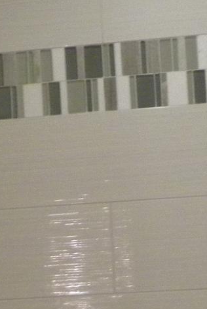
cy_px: 427
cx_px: -113
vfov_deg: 16.3
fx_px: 1008
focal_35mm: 117
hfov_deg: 11.2
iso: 400
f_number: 2.8
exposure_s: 1/46.6
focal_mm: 4.6
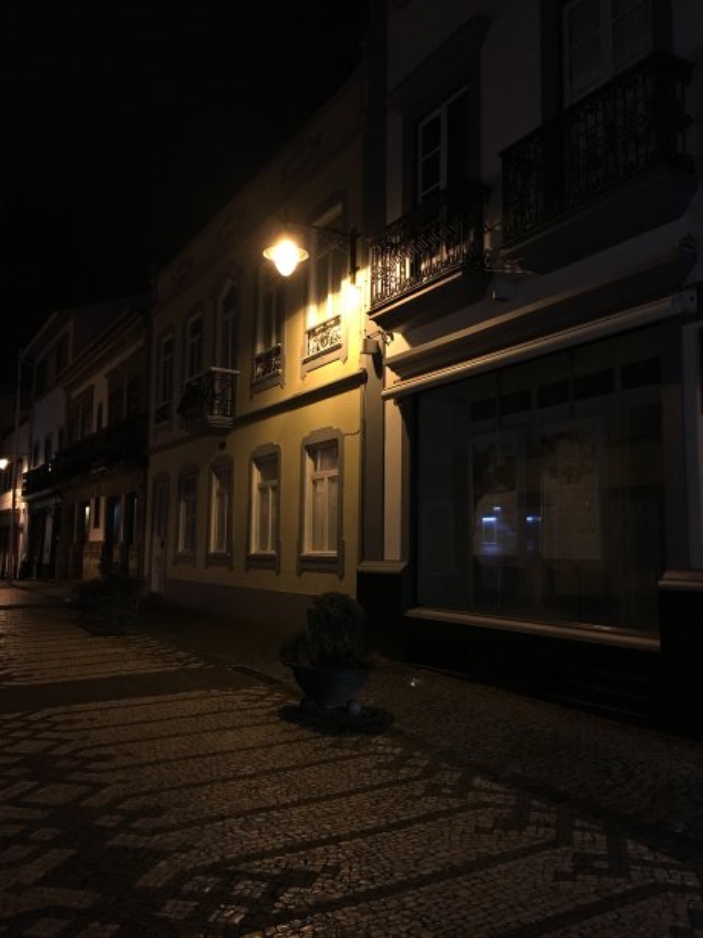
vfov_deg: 61.7
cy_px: 469
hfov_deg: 48.2
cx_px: 352
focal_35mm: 29
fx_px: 785
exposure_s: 1/33
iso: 200
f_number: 2.2
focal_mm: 4.15
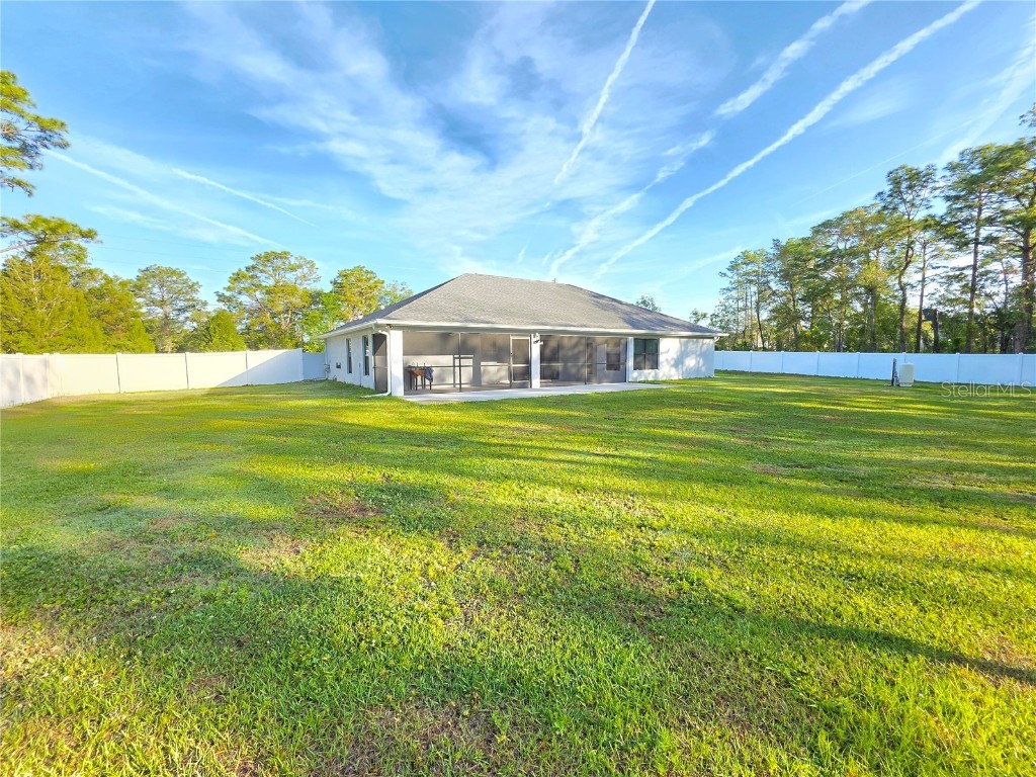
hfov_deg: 106.2
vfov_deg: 89.9
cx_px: 518
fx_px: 389
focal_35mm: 13
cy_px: 388
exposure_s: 1/417
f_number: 1.9
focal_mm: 2.2
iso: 40
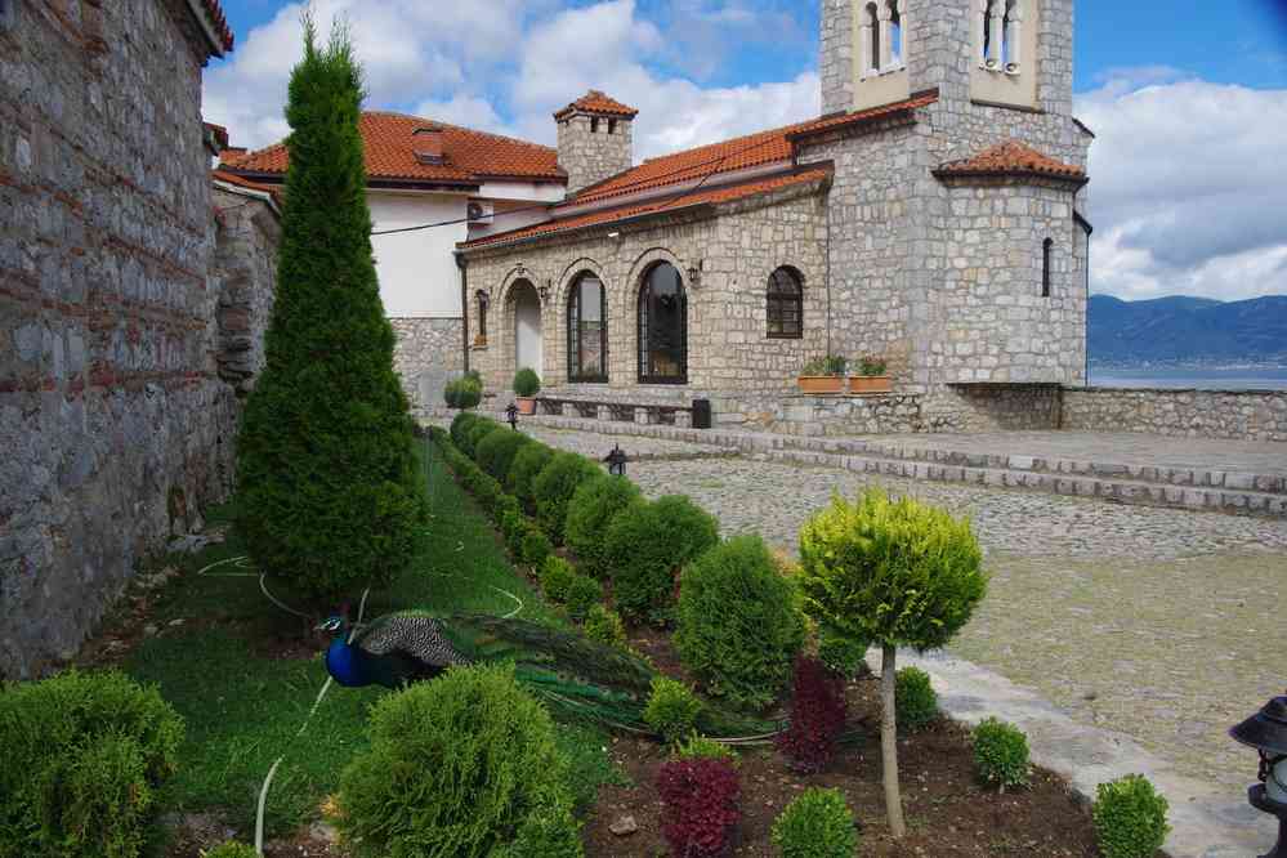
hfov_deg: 54.9
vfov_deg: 38.2
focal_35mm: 35
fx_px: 1239
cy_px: 429
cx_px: 644
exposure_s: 1/30
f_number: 11
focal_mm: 23.1
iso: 100
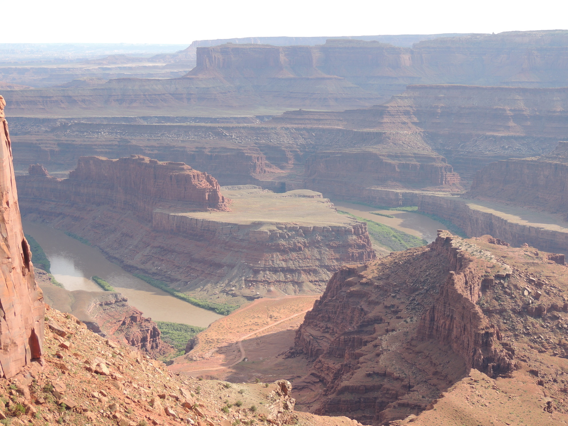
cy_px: 213
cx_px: 284
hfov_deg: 32.2
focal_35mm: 60
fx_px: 985
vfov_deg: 24.4
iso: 100
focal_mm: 10.7
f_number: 3.7
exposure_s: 1/320
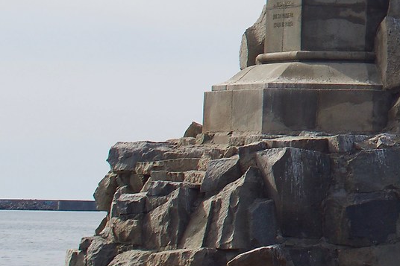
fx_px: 2088
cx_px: 787
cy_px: -109
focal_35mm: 188
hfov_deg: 10.2
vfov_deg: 7.2
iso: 100
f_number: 8
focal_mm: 28
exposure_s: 1/500
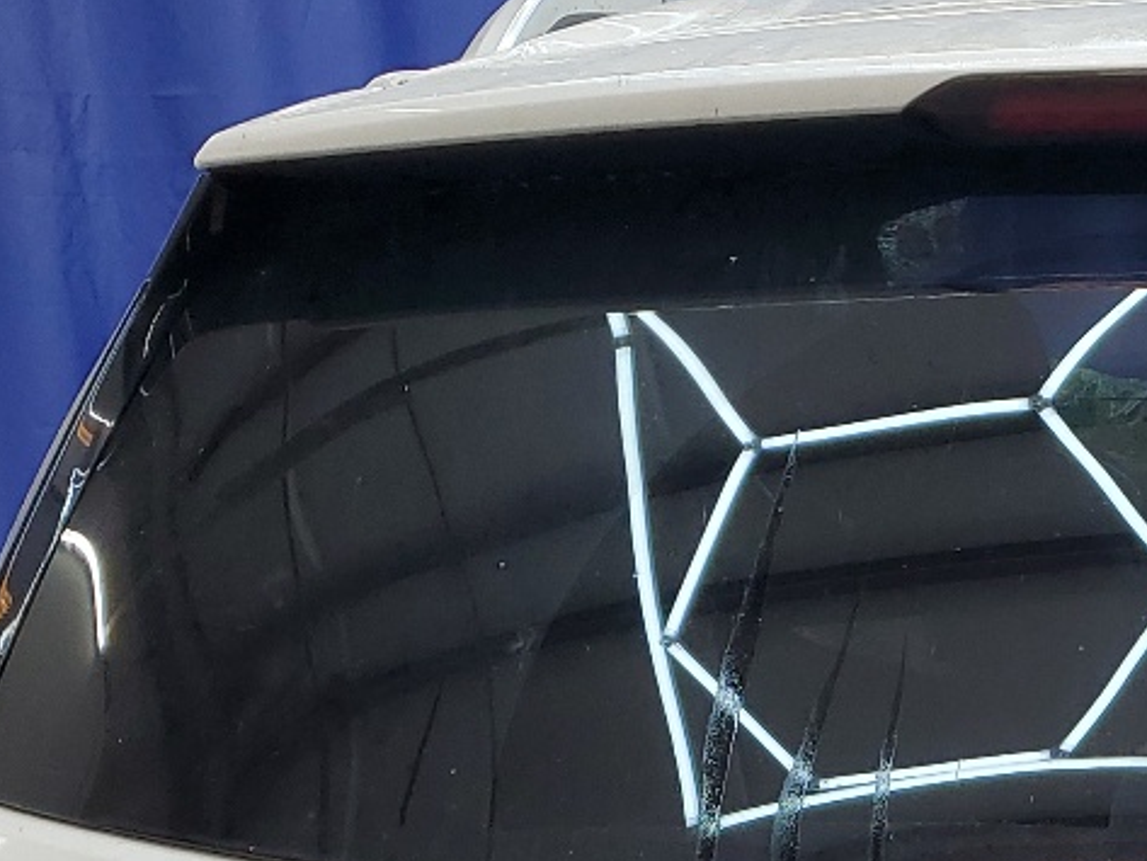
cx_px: 1251
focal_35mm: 88
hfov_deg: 21.2
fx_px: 2917
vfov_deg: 15.9
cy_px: 1125
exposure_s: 1/145
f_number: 1.5
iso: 50
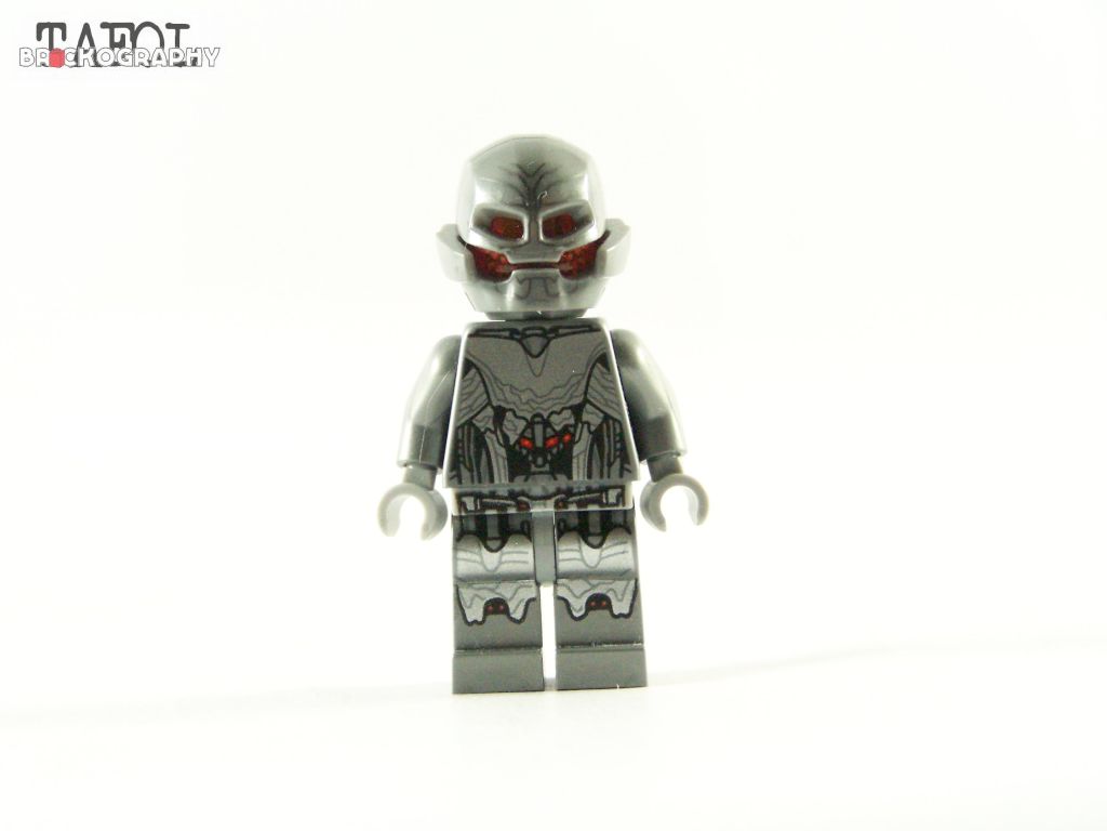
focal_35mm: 94
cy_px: 416
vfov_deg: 15.7
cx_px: 554
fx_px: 3006
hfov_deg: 20.9
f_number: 3.6
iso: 400
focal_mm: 15.6
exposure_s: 1/60
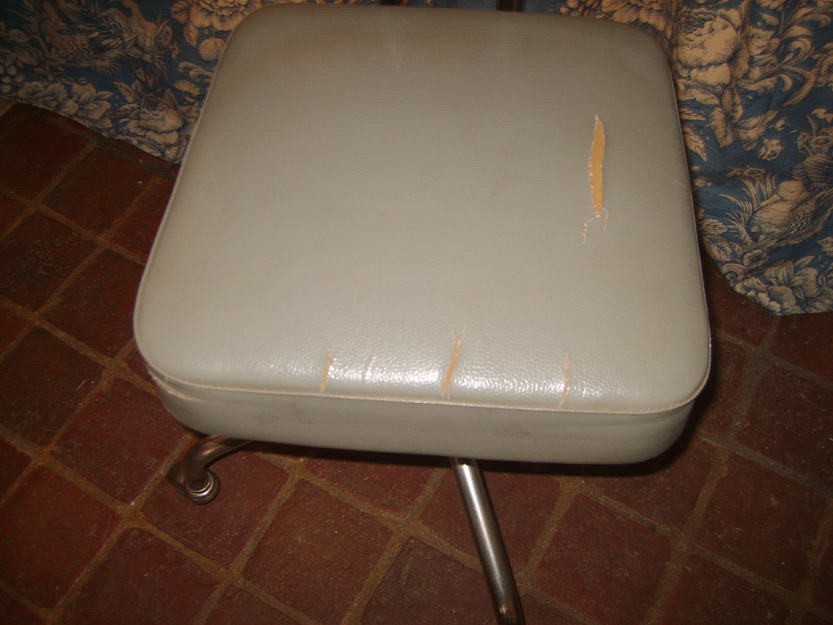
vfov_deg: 40.7
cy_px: 312
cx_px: 416
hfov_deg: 52.6
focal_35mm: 35
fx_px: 842
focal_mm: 7.4
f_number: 2.8
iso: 100
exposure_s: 1/30
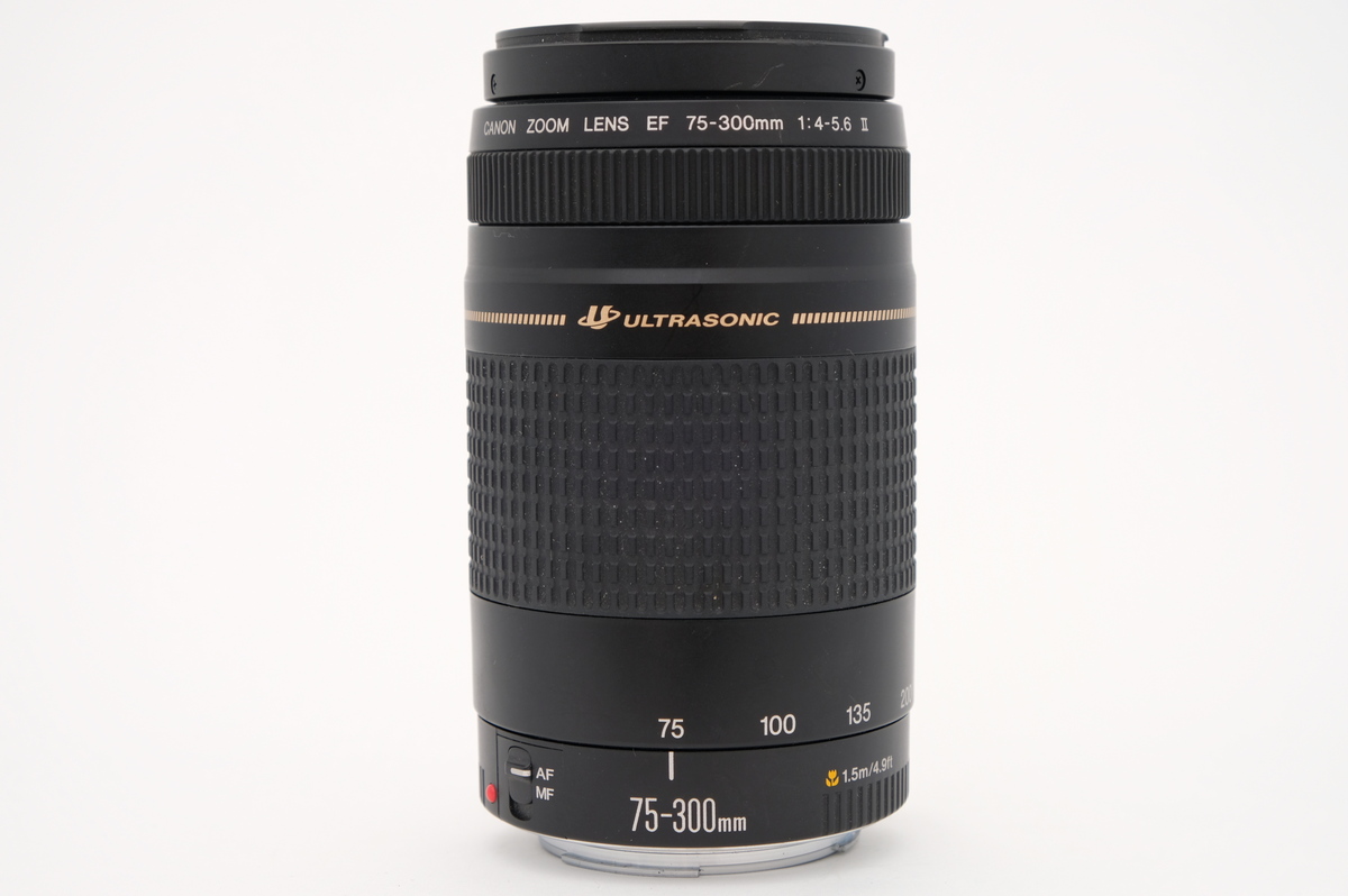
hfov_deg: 30.1
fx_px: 2507
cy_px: 448
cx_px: 674
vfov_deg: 20.3
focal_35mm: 67
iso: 200
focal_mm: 44.4
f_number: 8
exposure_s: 1/125
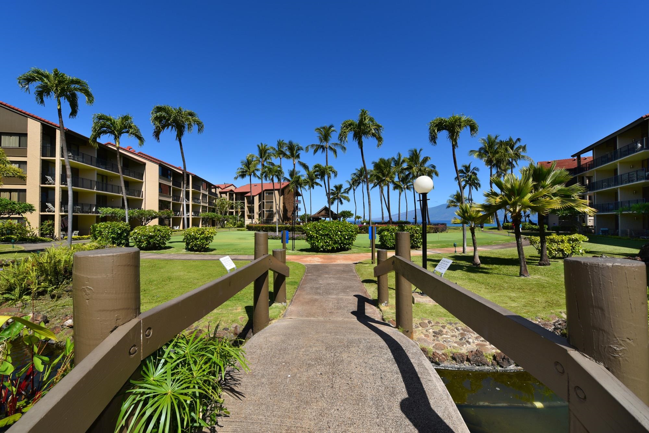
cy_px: 216
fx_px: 252
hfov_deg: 104.2
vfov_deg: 81.3
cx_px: 324
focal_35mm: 14
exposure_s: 1/200
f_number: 11
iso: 100
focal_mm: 14
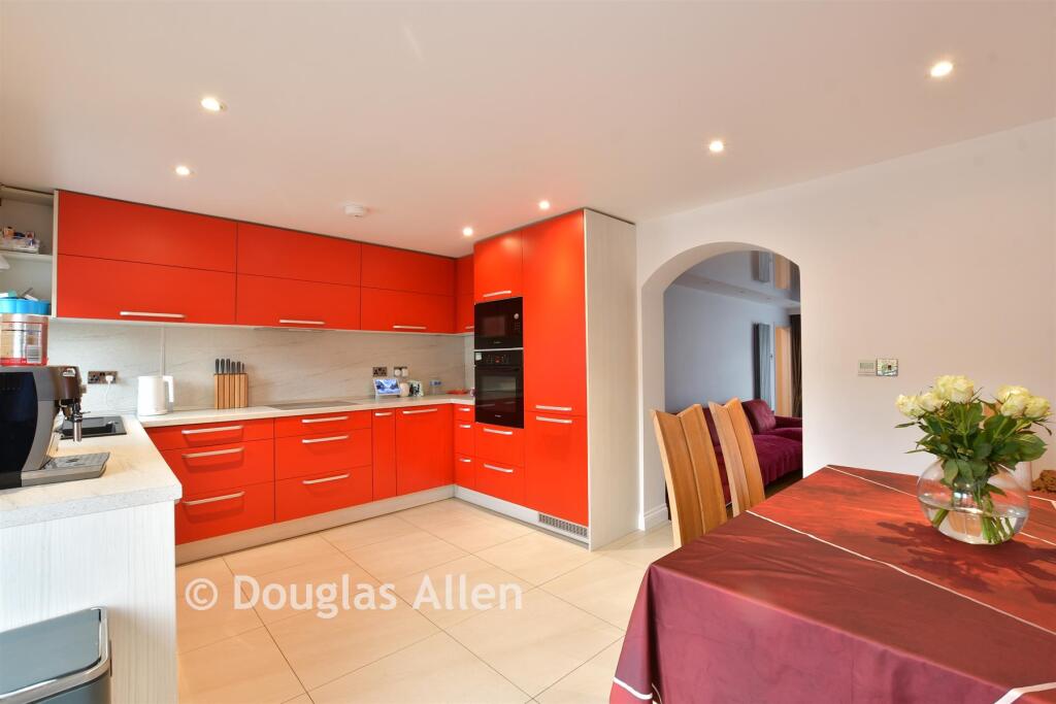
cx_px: 528
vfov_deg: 77.3
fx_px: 440
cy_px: 352
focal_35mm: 15
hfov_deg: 100.4
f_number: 8
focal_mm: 10
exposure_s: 1/1.6
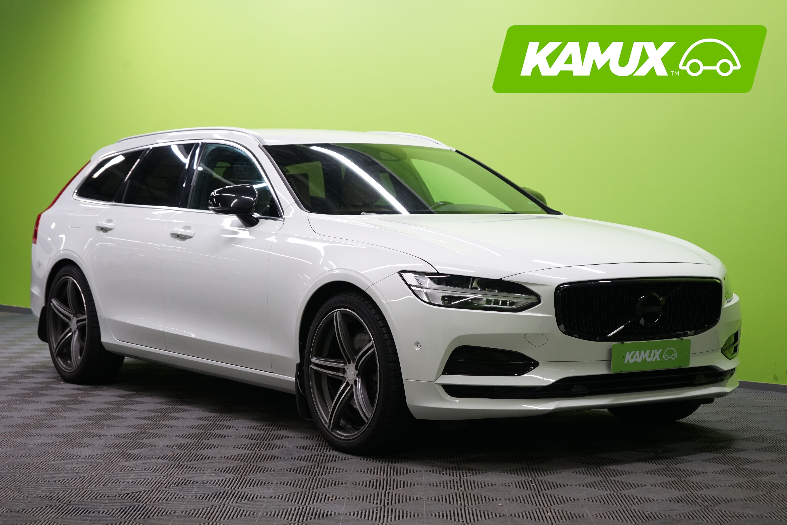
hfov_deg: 28.8
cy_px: 262
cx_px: 394
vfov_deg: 19.5
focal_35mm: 70
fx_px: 1530
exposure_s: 1/80
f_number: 5.6
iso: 1250
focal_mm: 70
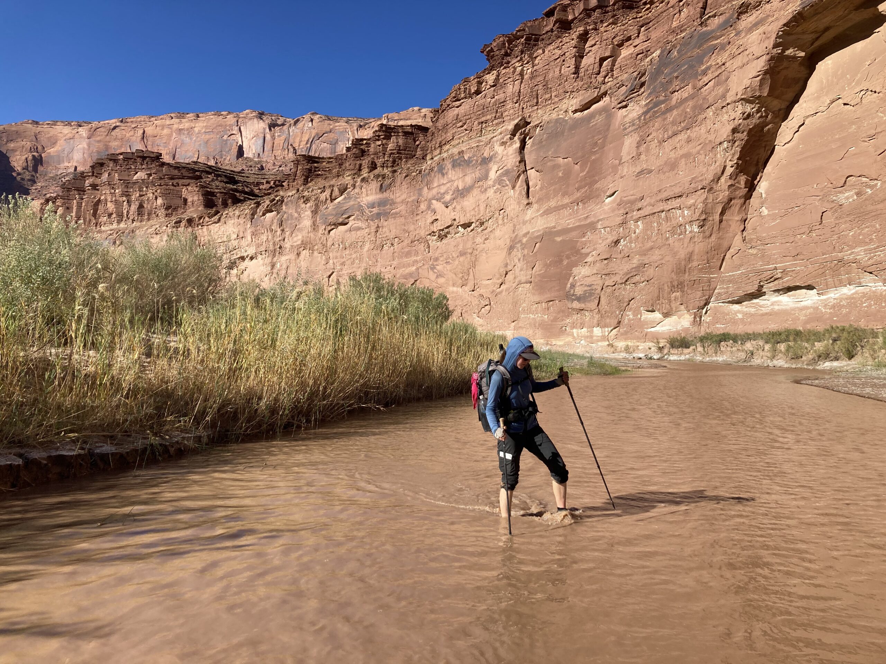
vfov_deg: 49.7
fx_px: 717
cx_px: 443
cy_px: 332
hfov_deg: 63.4
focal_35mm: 28
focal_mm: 3.99
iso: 20
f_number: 1.8
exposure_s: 1/2114
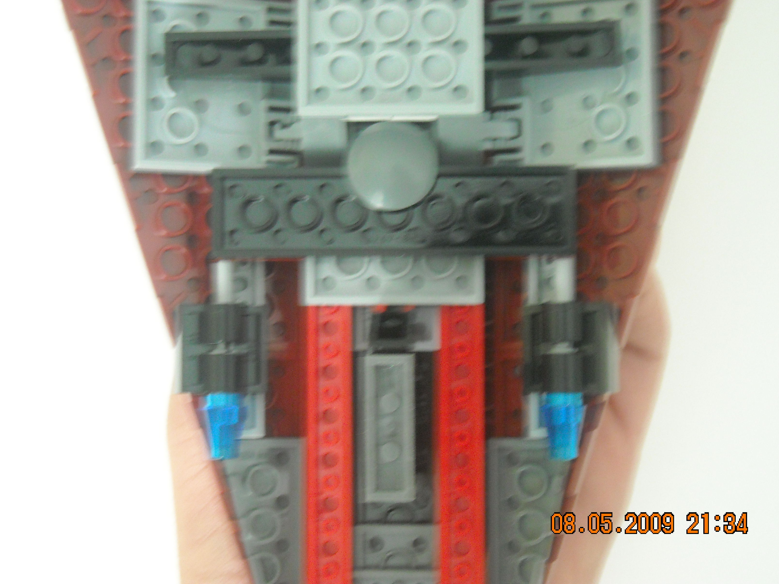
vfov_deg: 19.1
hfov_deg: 25.3
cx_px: 387
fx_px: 1733
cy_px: 289
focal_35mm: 77
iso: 400
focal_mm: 12.3
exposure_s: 1/10
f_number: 3.9
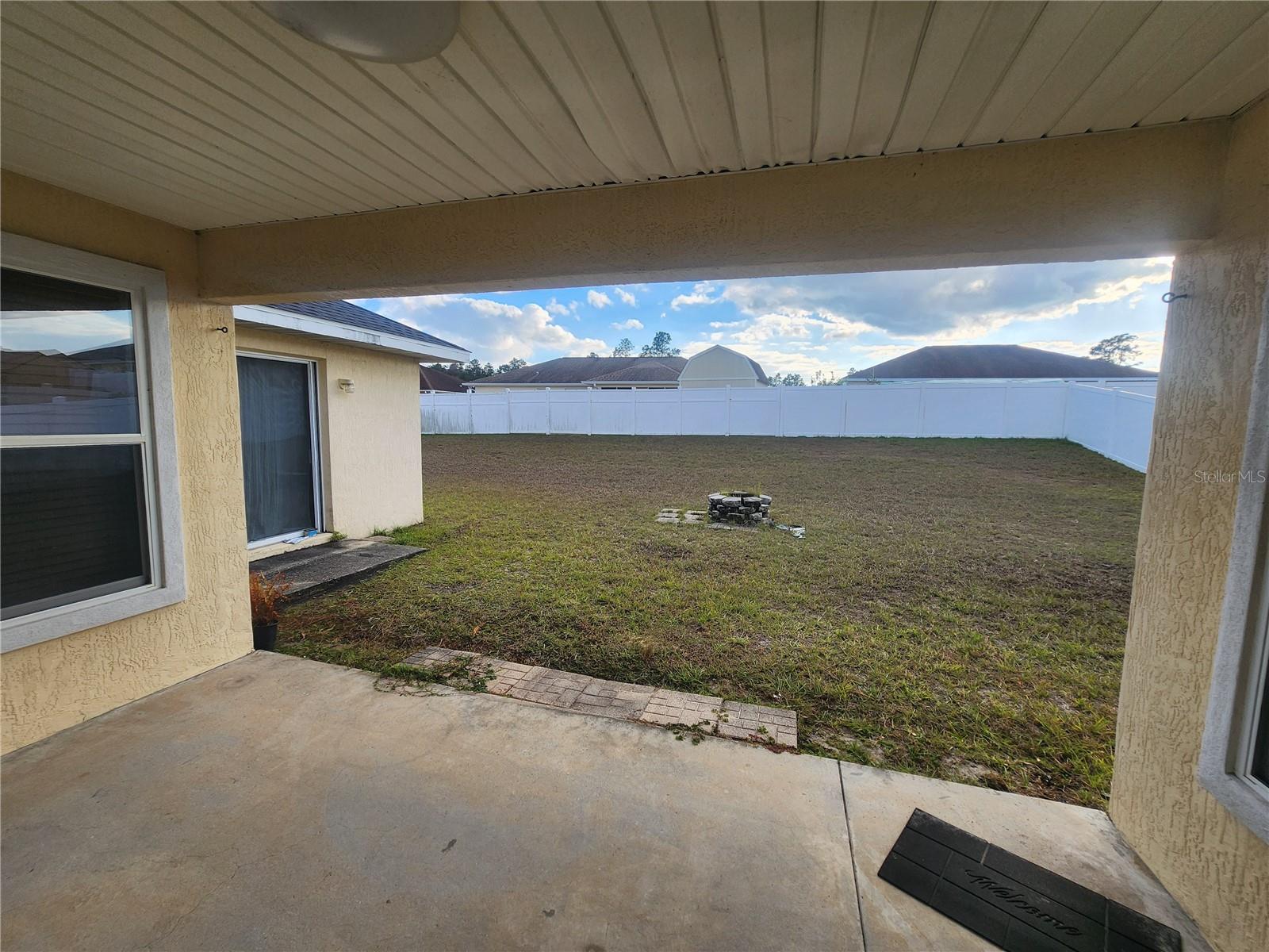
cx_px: 634
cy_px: 476
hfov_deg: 106.2
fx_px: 477
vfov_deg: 89.9
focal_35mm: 13
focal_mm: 2.2
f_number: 2.2
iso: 50
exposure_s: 1/624
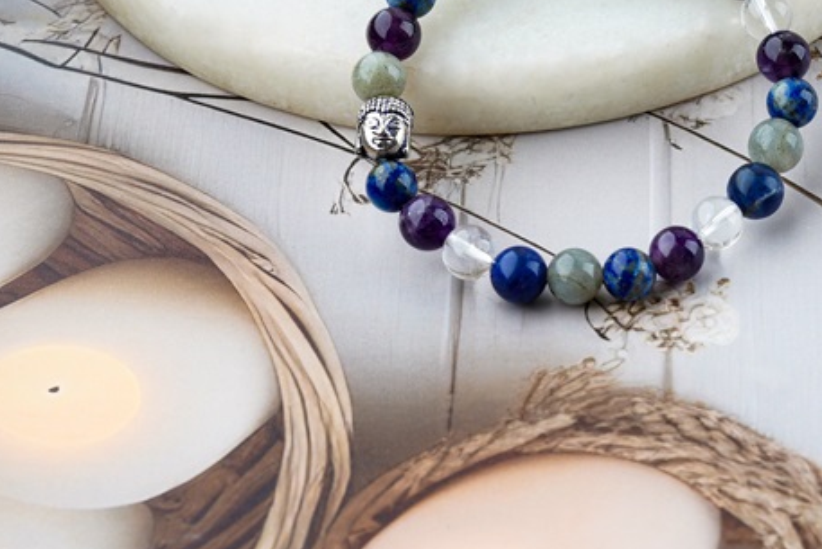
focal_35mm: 128
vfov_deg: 10.7
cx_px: 574
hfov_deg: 16.0
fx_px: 2923
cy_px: 231
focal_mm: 90
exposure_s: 1/160
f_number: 14
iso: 100
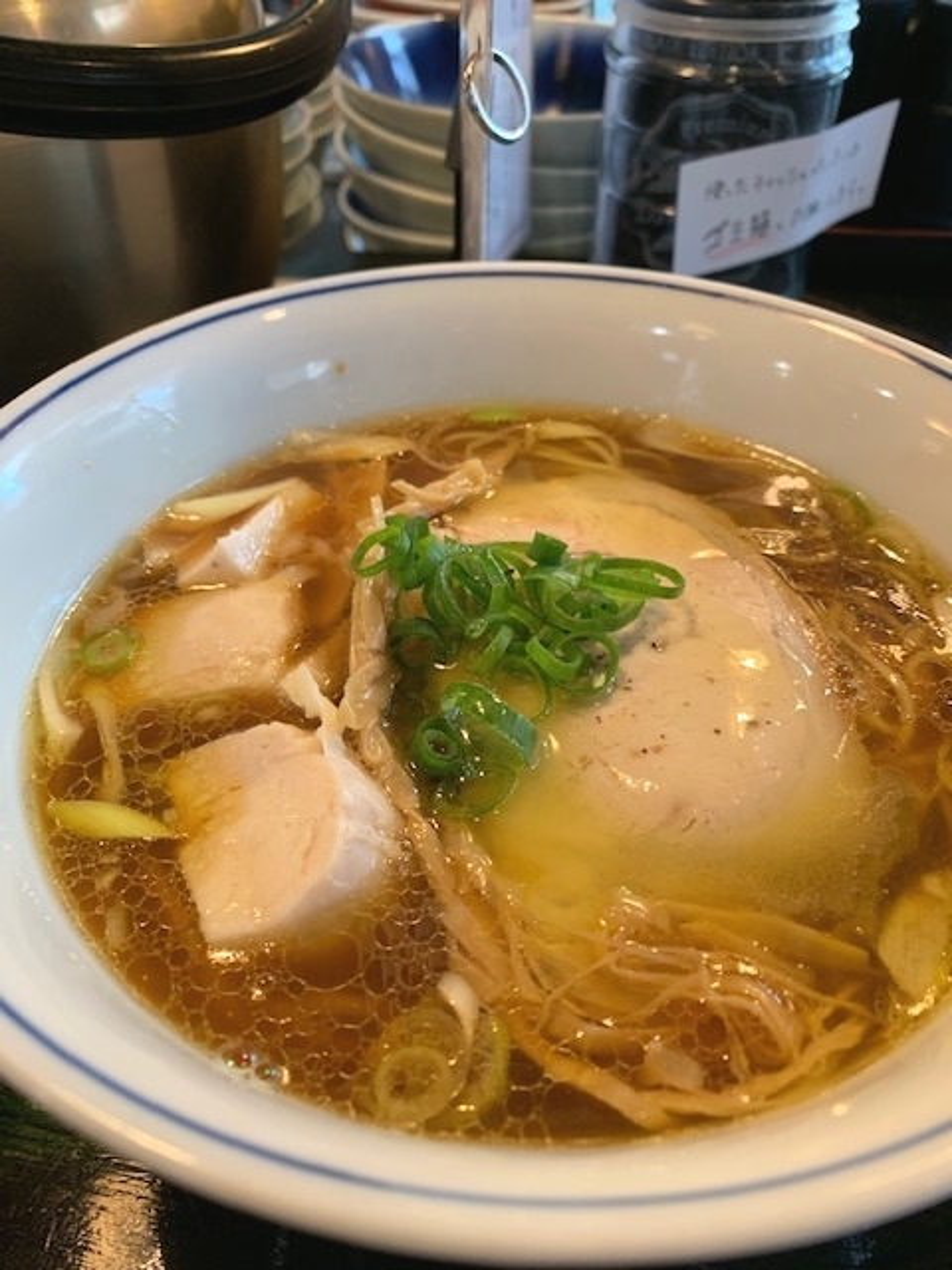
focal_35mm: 26
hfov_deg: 53.1
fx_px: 953
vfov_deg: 67.3
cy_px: 635
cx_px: 476
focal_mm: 4.25
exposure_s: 1/60
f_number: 1.8
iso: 125
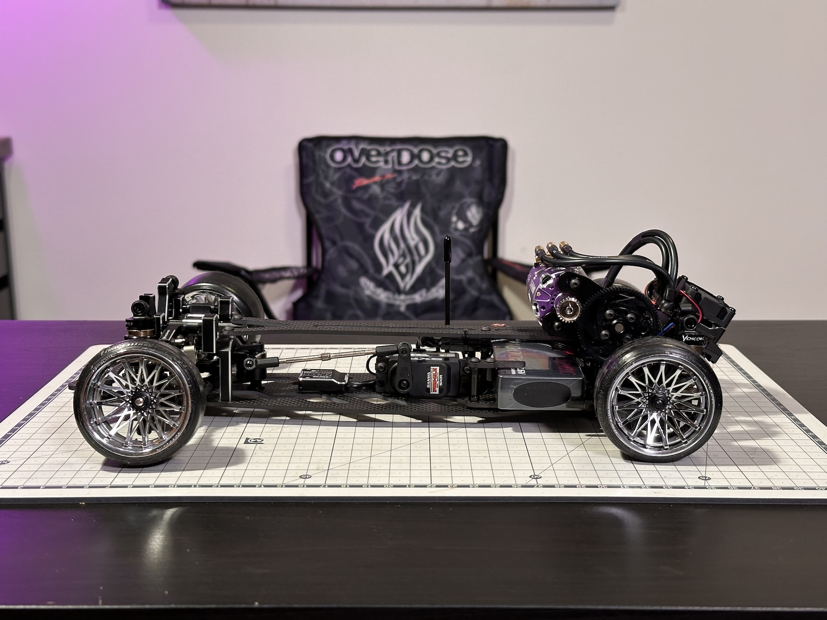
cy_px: 310
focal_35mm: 48
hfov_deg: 39.7
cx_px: 414
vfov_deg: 30.3
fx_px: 1147
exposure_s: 1/50
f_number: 1.78
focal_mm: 6.86
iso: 125
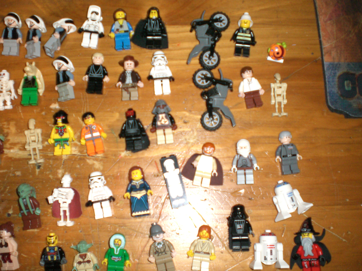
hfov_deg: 49.0
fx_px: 397
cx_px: 181
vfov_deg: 37.7
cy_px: 136
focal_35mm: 38
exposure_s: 1/60
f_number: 3.1
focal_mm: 6.3
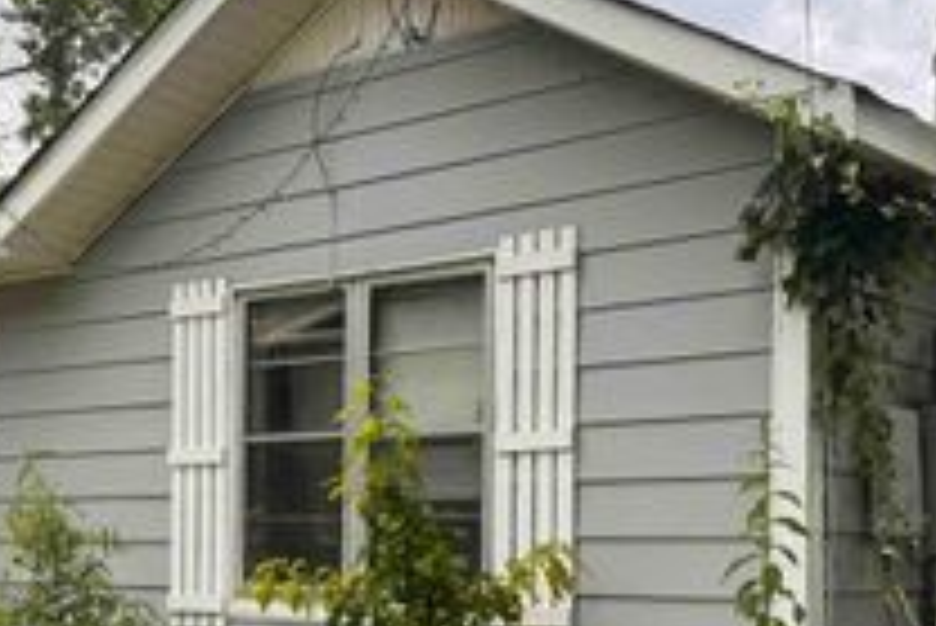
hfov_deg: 33.4
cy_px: 565
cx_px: 446
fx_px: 1561
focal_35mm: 60
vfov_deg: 22.1
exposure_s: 1/1637
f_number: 1.78
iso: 80
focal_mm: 6.76
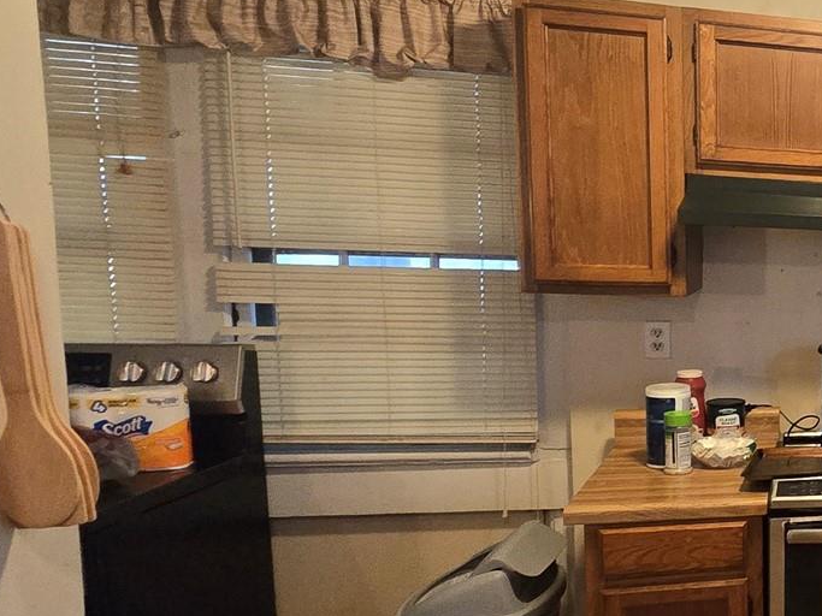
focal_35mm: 39
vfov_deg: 36.7
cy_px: 351
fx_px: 926
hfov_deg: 30.0
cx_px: 1205
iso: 500
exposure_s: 1/60
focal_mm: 2.2
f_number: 2.2
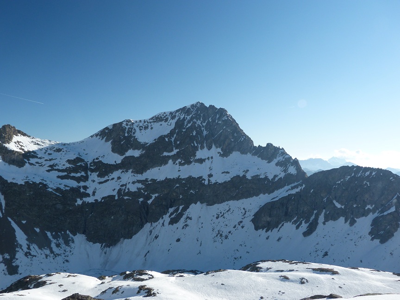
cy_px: 150
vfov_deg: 49.7
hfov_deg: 63.4
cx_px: 200
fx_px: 324
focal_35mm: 28
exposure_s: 1/160
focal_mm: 5
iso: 80
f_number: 4
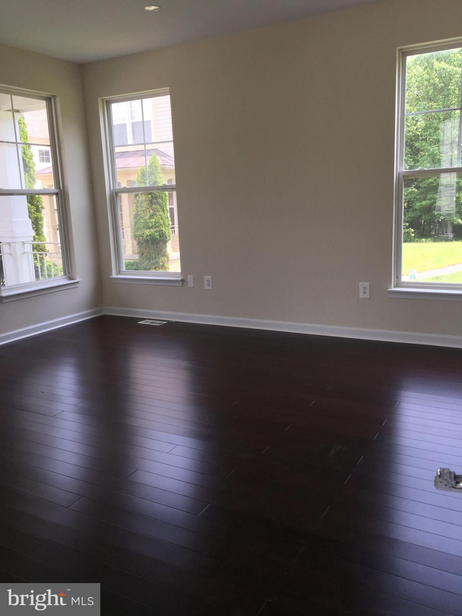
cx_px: 231
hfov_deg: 48.2
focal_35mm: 29
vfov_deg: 61.7
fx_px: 516
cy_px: 308
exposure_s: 1/439
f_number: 2.2
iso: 32
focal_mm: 4.15
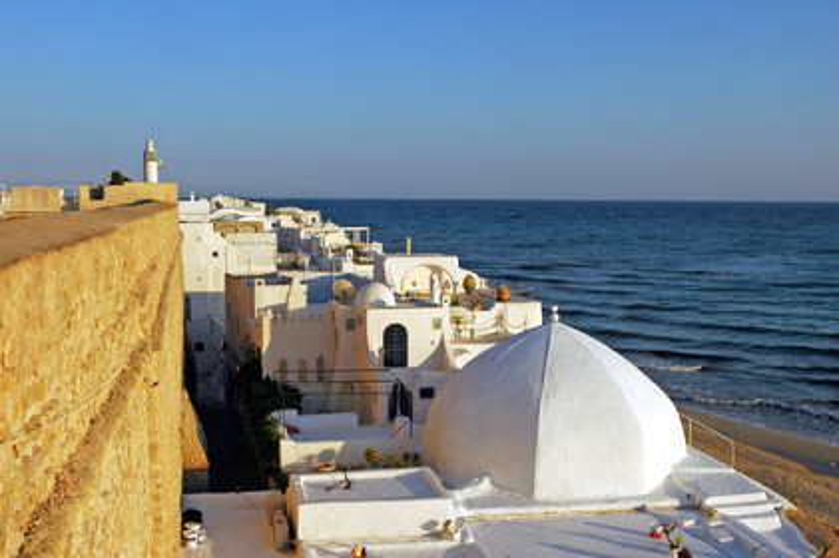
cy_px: 279
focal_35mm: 42
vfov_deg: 31.8
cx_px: 420
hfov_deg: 46.4
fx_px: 978
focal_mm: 28
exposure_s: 1/400
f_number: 10
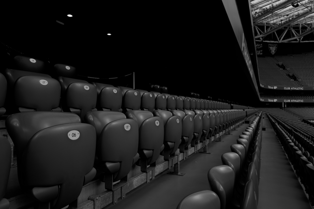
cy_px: 104
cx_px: 157
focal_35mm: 28
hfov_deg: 65.5
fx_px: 244
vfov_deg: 46.4
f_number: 5.6
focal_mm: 28
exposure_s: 1/125
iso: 200
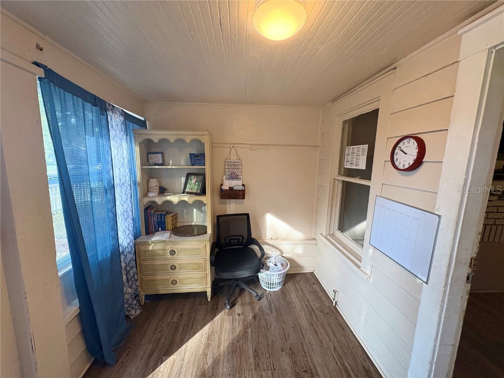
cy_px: 189
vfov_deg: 85.7
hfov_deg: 102.1
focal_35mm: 14
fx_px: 204
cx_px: 252
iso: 250
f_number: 2.2
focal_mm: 2.22
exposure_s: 1/120
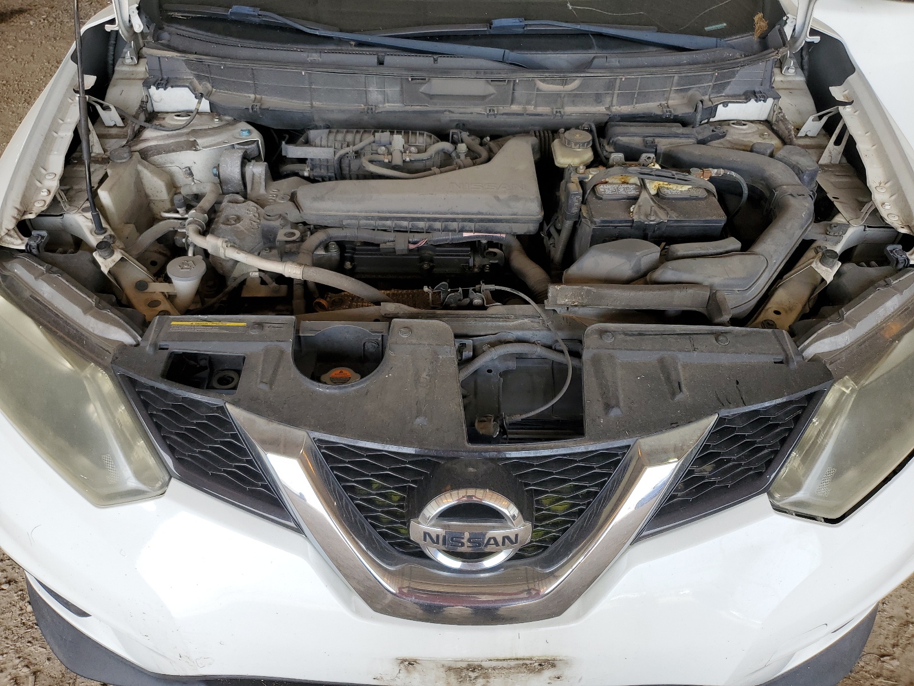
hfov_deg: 67.3
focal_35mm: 26
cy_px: 343
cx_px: 457
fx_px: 687
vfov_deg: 53.1
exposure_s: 1/244
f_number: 1.5
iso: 50
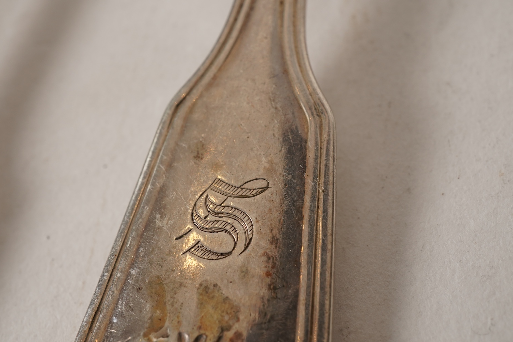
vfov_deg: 28.7
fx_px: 670
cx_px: 248
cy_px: 165
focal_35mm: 47
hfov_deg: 41.9
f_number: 22
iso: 400
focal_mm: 30
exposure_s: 1/125
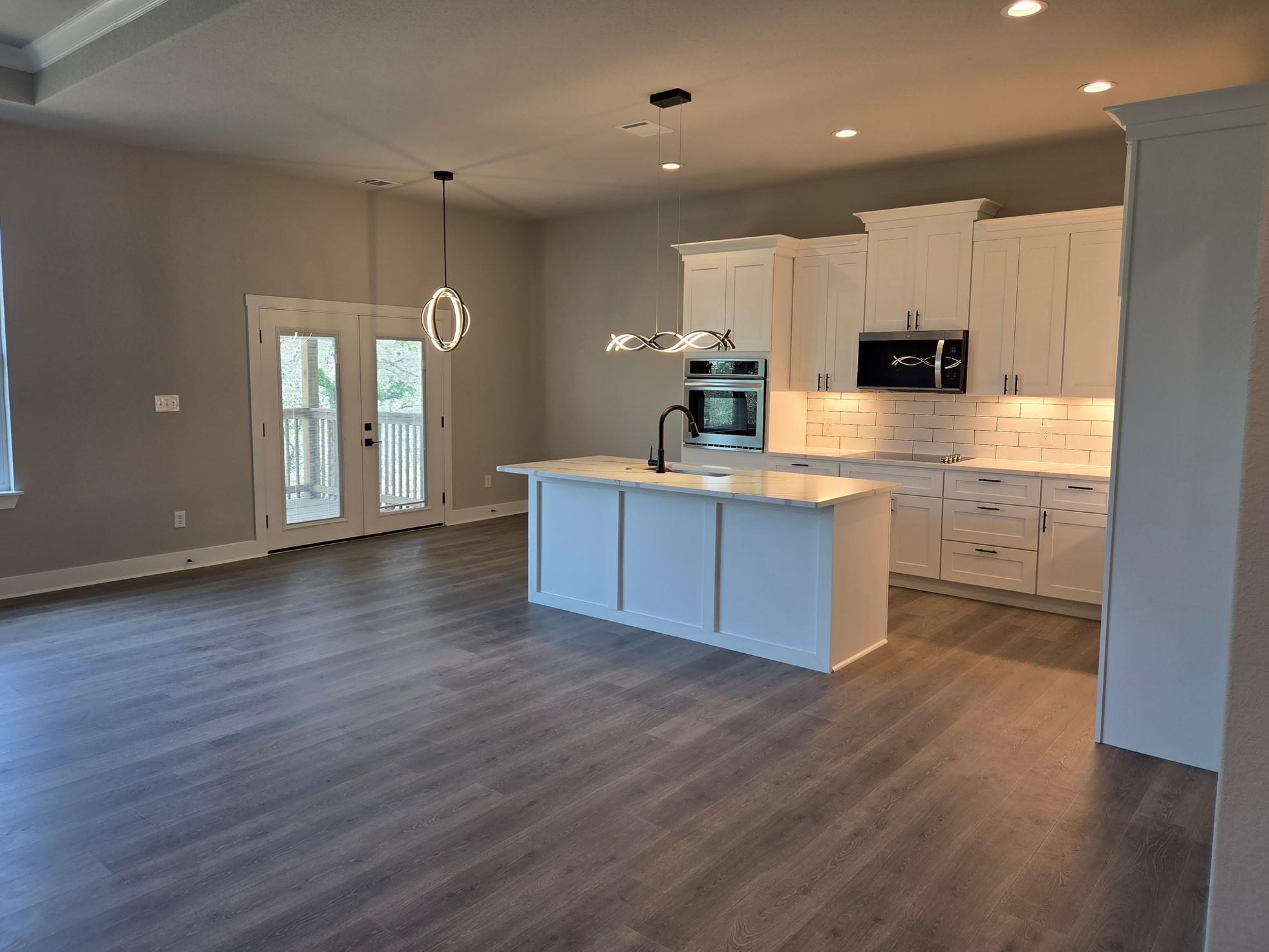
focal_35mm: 24
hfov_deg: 71.6
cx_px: 625
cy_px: 460
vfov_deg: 56.8
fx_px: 880
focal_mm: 5.4
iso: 64
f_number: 1.8
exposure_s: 1/120
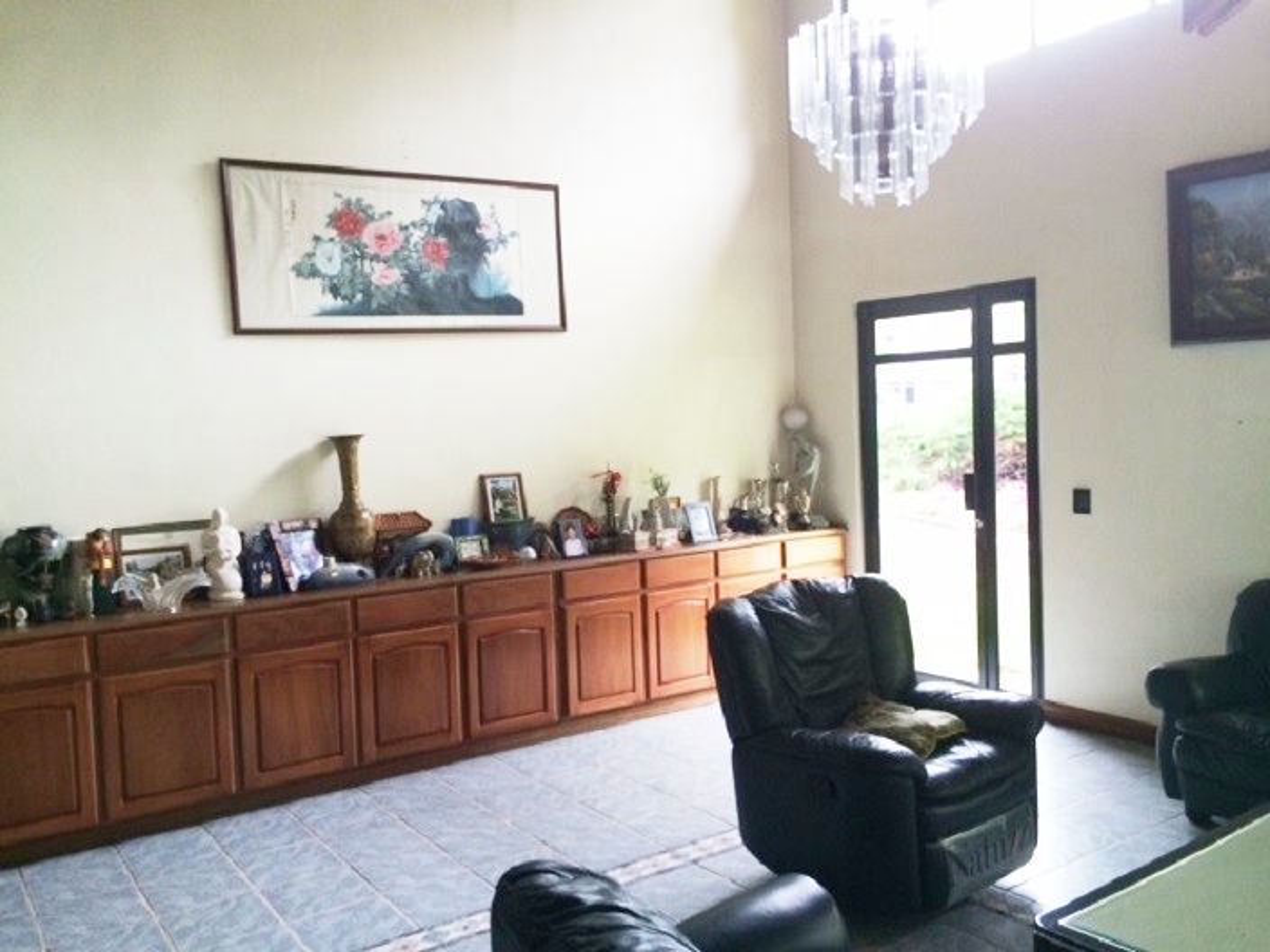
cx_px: 635
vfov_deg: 48.2
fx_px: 1064
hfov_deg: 61.7
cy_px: 476
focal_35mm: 29
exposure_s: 1/30
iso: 32
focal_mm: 4.15
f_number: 2.2
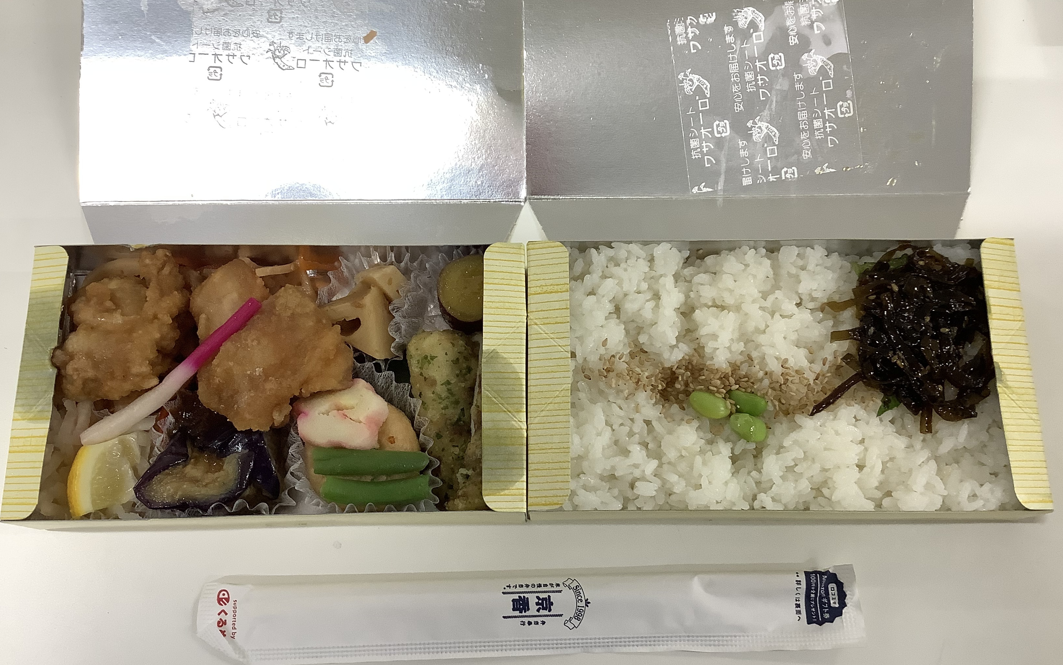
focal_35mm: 33
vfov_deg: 38.3
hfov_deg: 58.1
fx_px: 956
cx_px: 532
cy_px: 366
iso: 100
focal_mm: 3.3
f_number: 2.4
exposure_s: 1/120
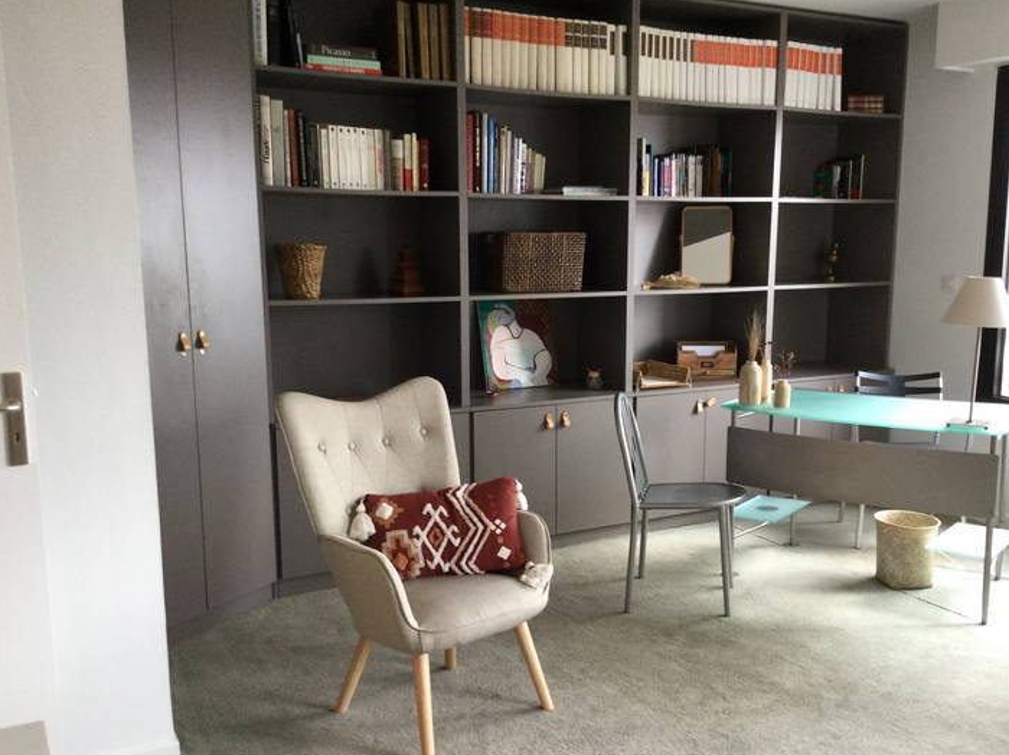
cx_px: 564
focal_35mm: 35
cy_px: 419
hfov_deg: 52.5
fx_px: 1019
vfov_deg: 40.6
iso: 100
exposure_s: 1/33
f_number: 2.4
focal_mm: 3.3
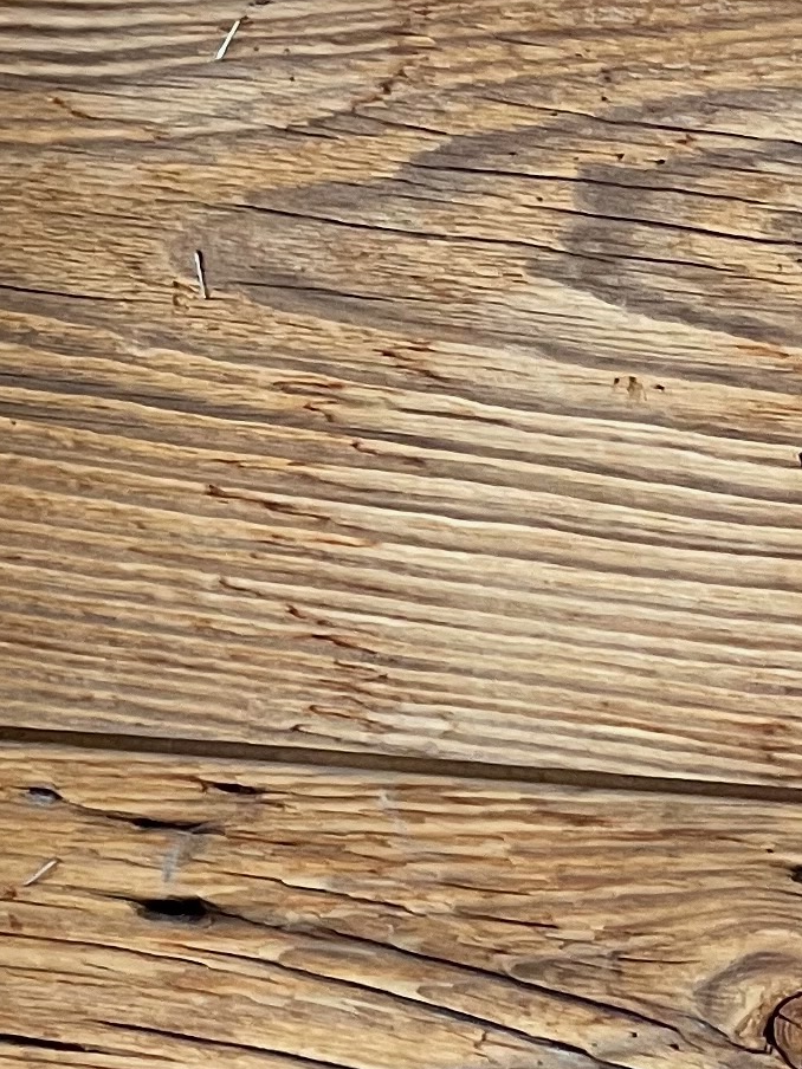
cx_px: -625
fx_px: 7167
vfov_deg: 8.5
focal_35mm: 232
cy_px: -92
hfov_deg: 6.3
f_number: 2
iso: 160
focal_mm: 6
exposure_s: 1/100
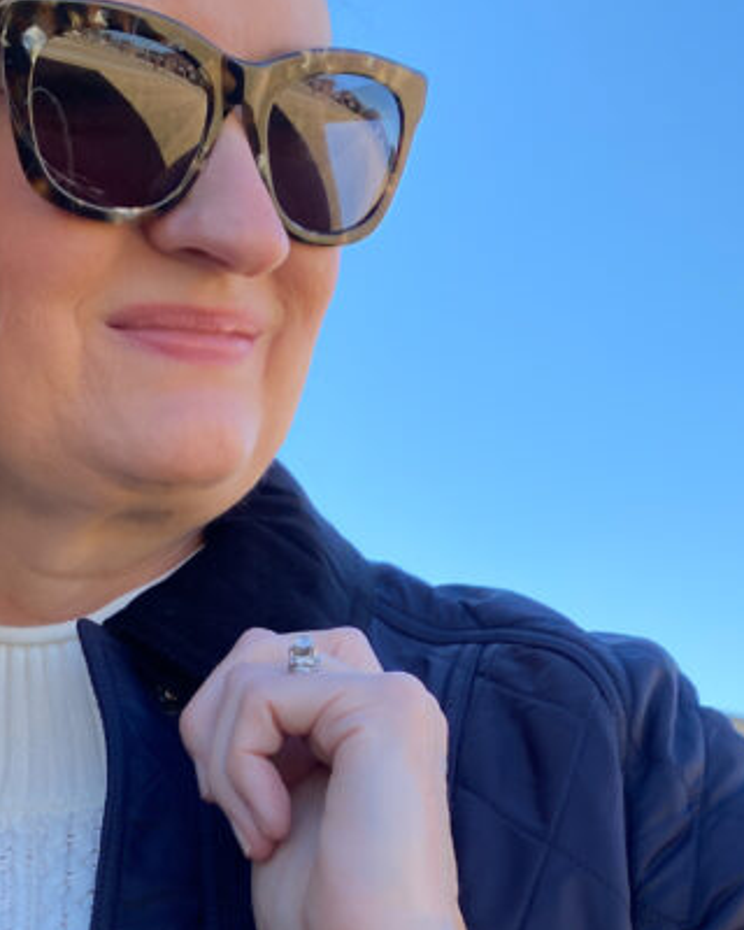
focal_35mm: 65
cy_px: 960
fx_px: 1789
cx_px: 253
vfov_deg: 27.3
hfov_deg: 23.4
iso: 32
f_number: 1.8
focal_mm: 4.25
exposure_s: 1/580
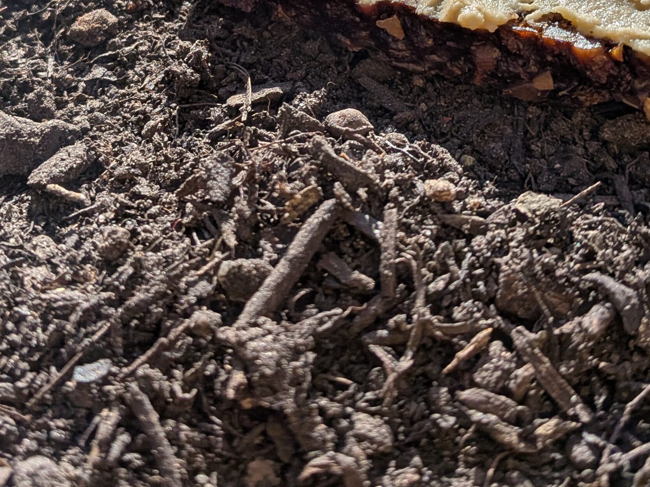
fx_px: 1033
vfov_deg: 24.7
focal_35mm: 55
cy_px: -52
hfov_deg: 34.9
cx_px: 299
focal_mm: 4.53
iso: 26
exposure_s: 1/15625
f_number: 1.7
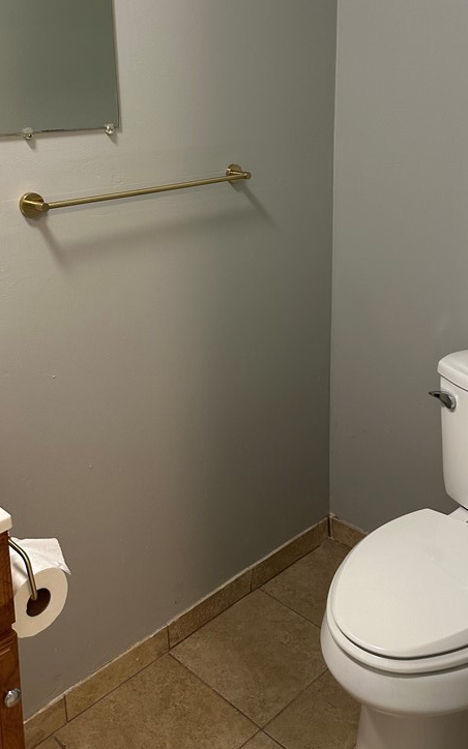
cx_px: 252
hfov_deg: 35.3
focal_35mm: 36
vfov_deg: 52.6
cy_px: 228
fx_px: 735
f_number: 1.78
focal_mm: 6.86
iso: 160
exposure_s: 1/60
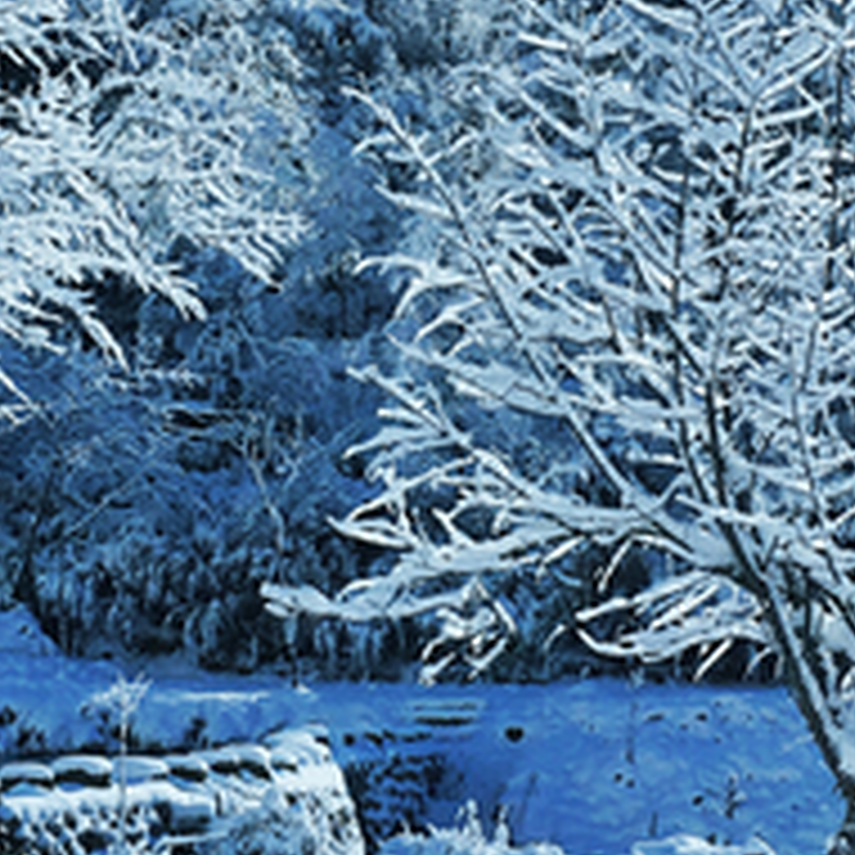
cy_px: 117
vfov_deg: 17.7
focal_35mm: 97
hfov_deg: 17.9
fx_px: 2711
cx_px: 364
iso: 25
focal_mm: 4.15
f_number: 2.2
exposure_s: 1/3663
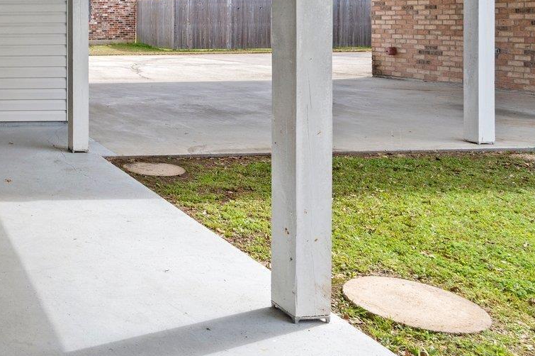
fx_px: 564
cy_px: 23
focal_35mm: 38
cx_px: -82
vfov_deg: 32.9
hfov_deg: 39.3
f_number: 10
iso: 320
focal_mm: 14
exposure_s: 1/250
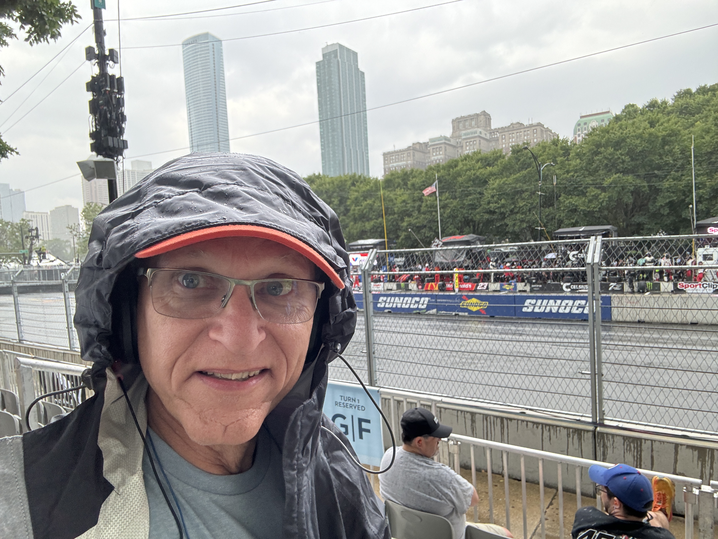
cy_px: 270
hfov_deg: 73.9
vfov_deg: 58.9
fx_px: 477
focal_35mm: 23
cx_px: 359
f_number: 1.9
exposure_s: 1/74
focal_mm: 2.69
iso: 80
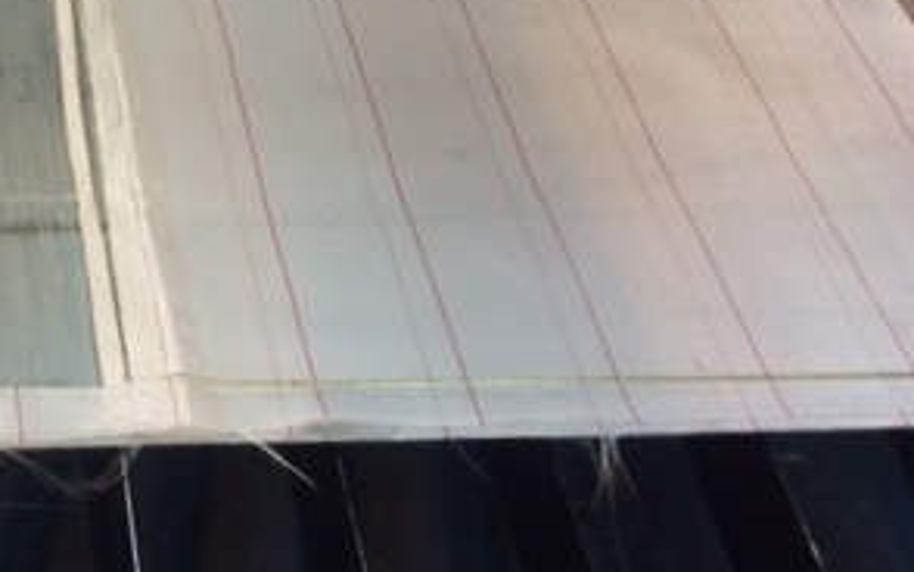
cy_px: -72
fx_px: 1670
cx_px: -56
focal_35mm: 67
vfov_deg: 18.6
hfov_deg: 28.2
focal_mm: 4.15
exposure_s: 1/33
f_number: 2.2
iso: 125
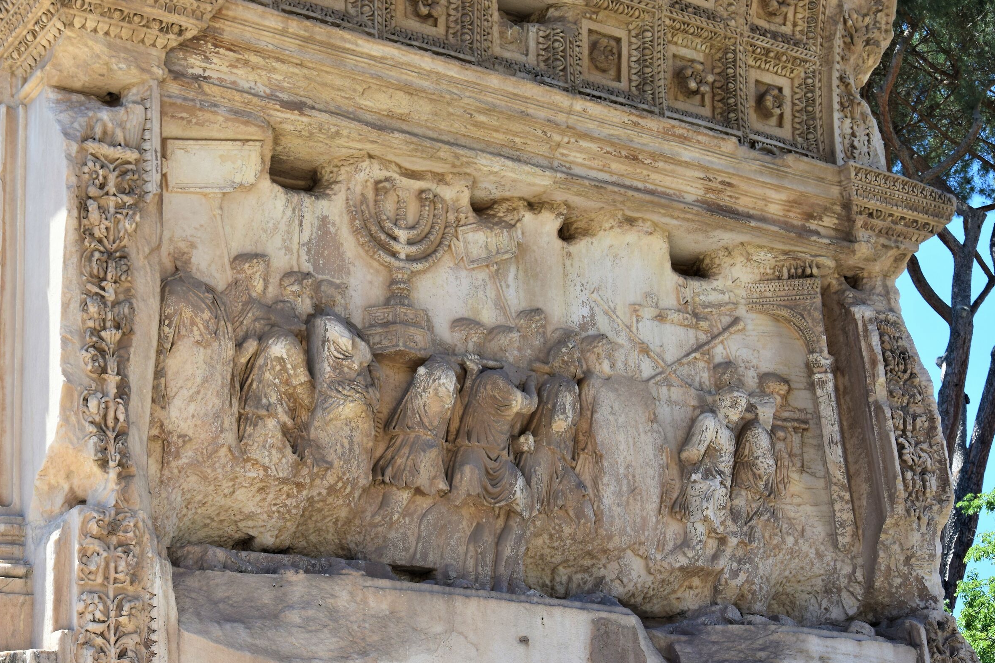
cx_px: 493
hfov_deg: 27.7
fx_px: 2017
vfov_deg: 18.7
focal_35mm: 73
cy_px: 330
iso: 400
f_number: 7.1
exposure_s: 1/200
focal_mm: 48
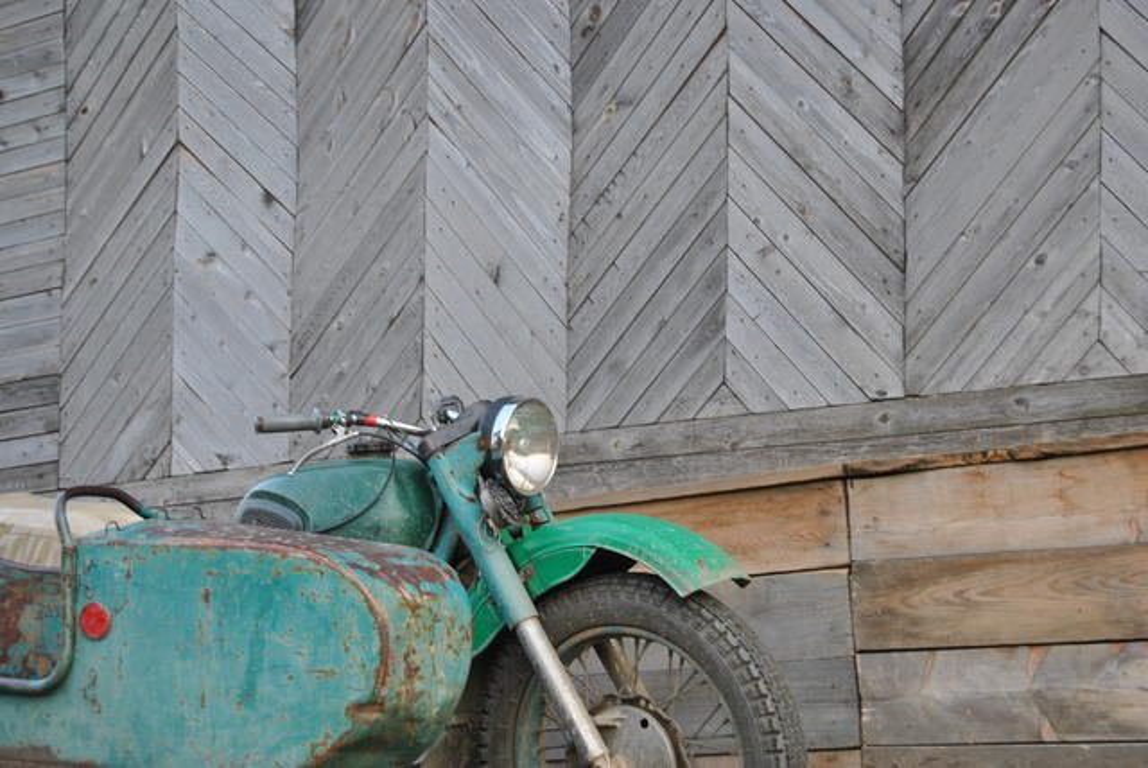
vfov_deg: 19.0
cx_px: 574
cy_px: 384
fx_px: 2298
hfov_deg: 28.0
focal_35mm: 72
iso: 200
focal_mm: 48
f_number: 5.3
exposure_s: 1/40
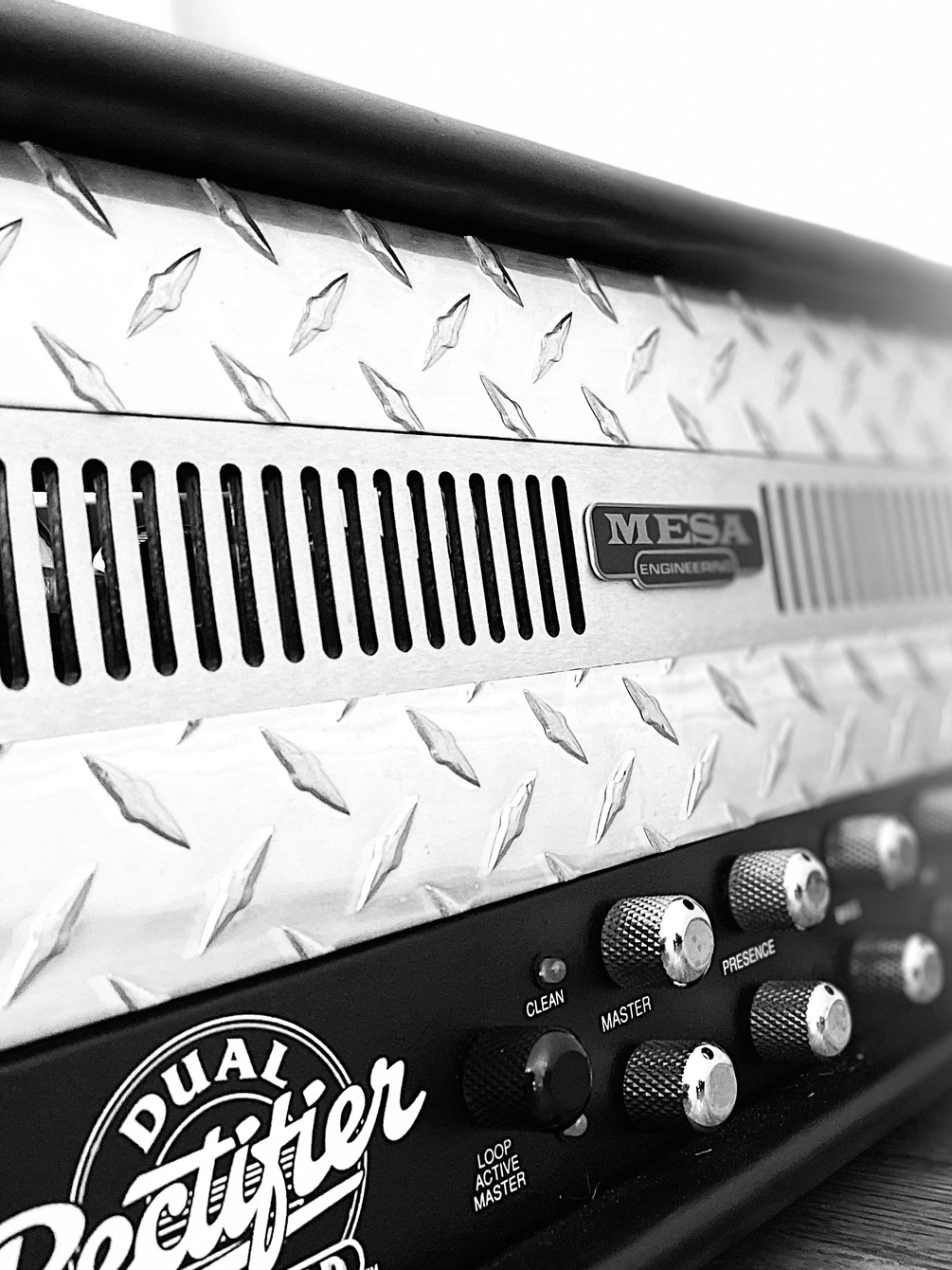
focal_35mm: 26
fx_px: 953
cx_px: 476
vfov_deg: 67.3
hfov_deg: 53.1
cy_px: 635
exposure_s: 1/60
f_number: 1.8
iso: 320
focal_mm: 4.25
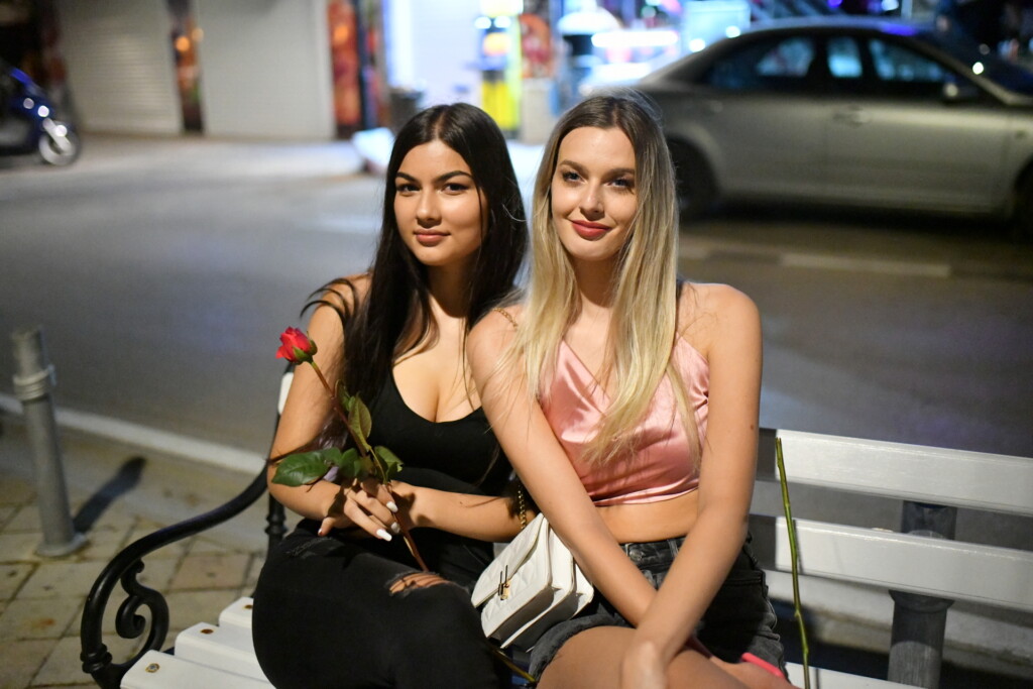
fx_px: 1004
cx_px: 516
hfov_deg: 54.4
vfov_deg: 37.9
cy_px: 344
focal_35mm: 35
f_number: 1.4
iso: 10000
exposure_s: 1/800
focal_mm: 35
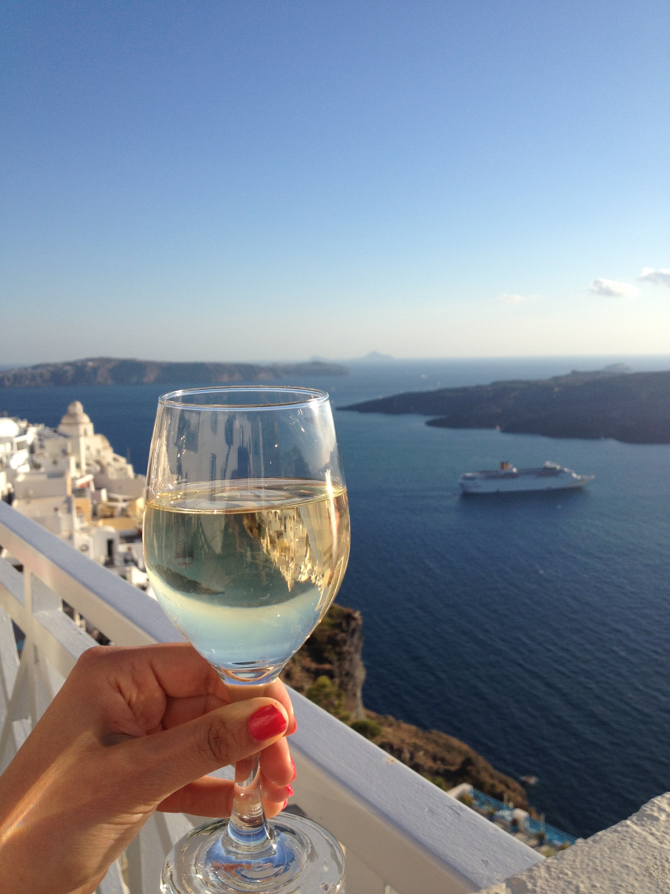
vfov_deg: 52.6
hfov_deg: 40.7
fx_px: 903
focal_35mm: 35
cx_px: 335
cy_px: 447
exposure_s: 1/1727
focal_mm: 4.28
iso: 50
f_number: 2.4
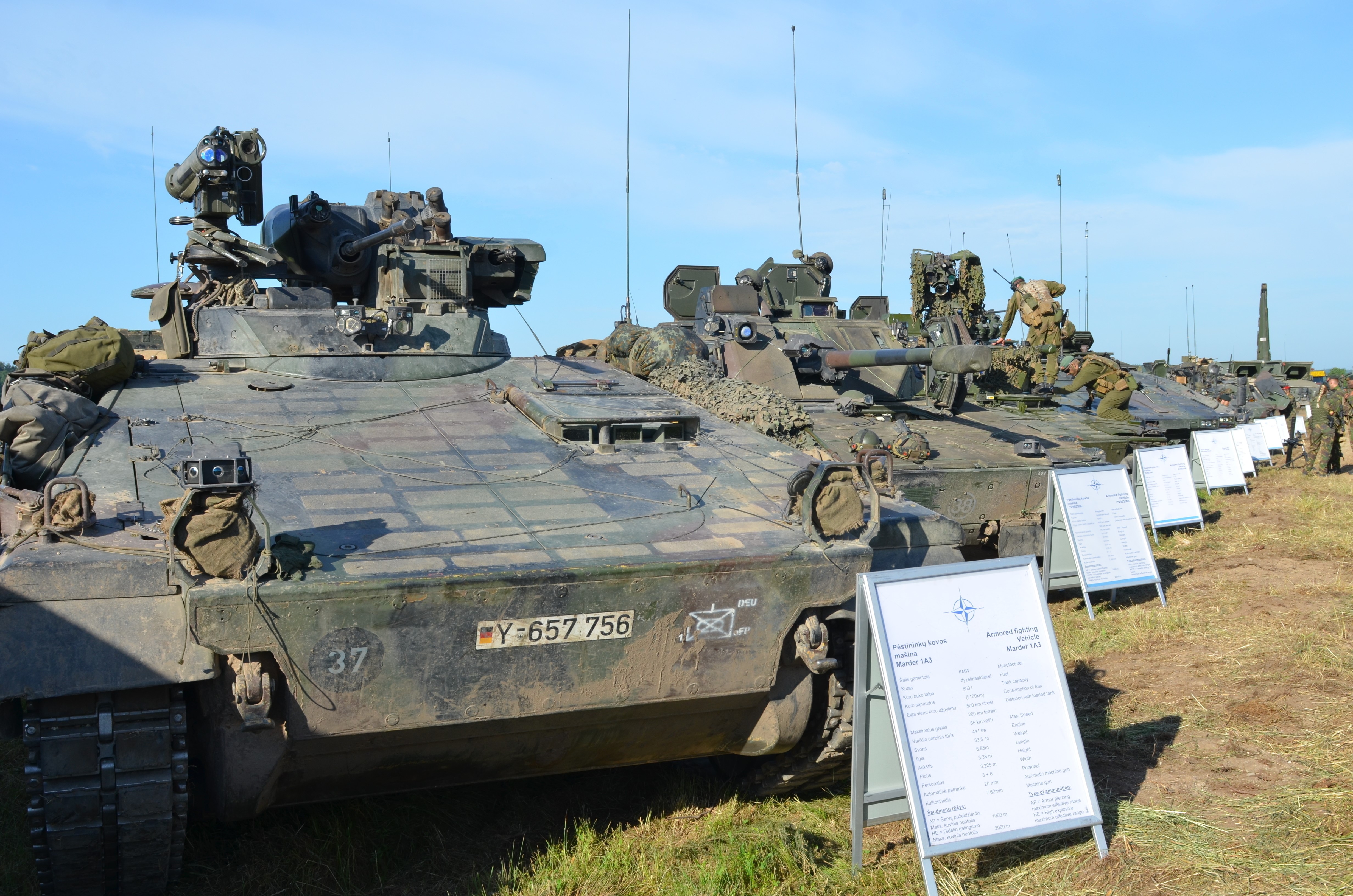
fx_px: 1350
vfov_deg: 36.7
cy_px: 448
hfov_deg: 53.2
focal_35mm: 36
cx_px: 676
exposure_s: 1/400
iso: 250
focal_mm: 24
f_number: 10
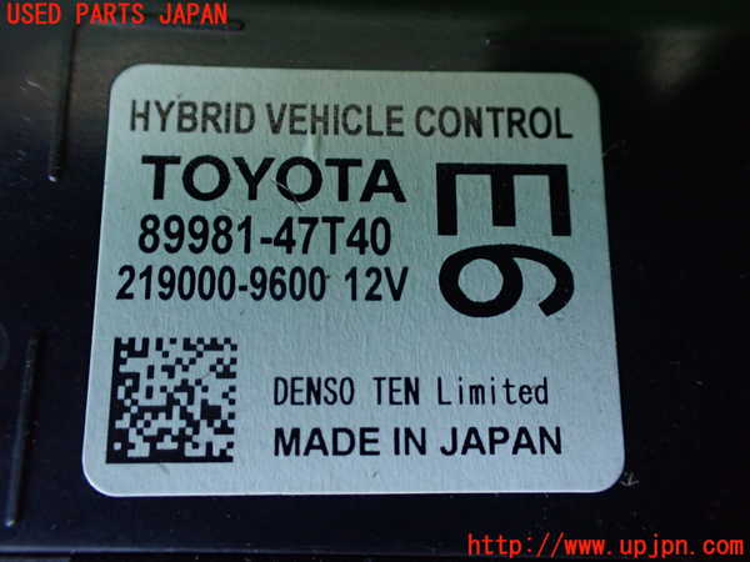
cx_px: 375
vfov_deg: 46.8
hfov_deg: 60.0
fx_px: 650
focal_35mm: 30
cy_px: 281
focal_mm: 5.4
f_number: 2.3
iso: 800
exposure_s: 1/60
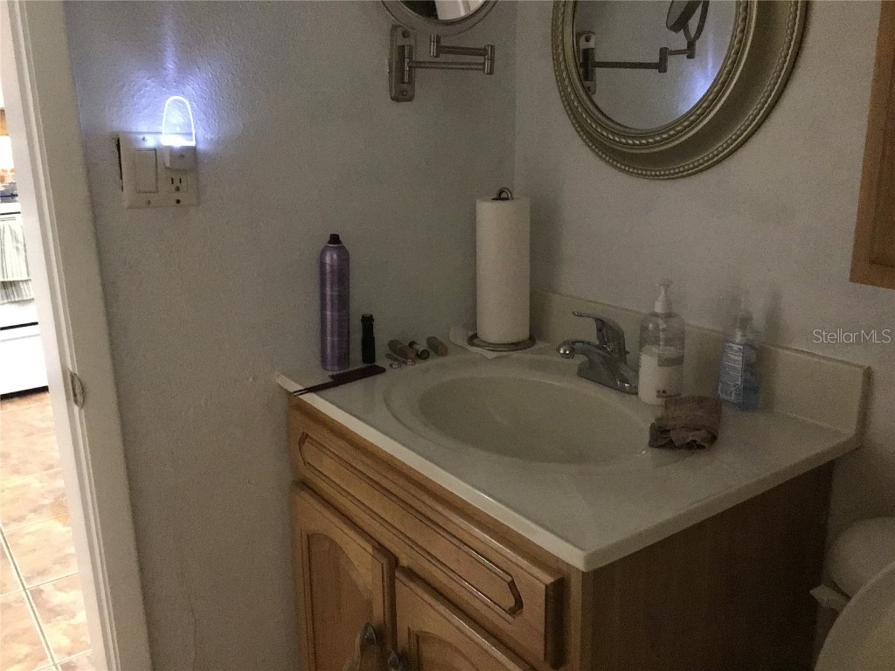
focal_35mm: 31
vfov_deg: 45.4
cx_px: 448
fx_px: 802
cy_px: 336
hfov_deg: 58.4
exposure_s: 1/15
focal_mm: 3.3
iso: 500
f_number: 2.4
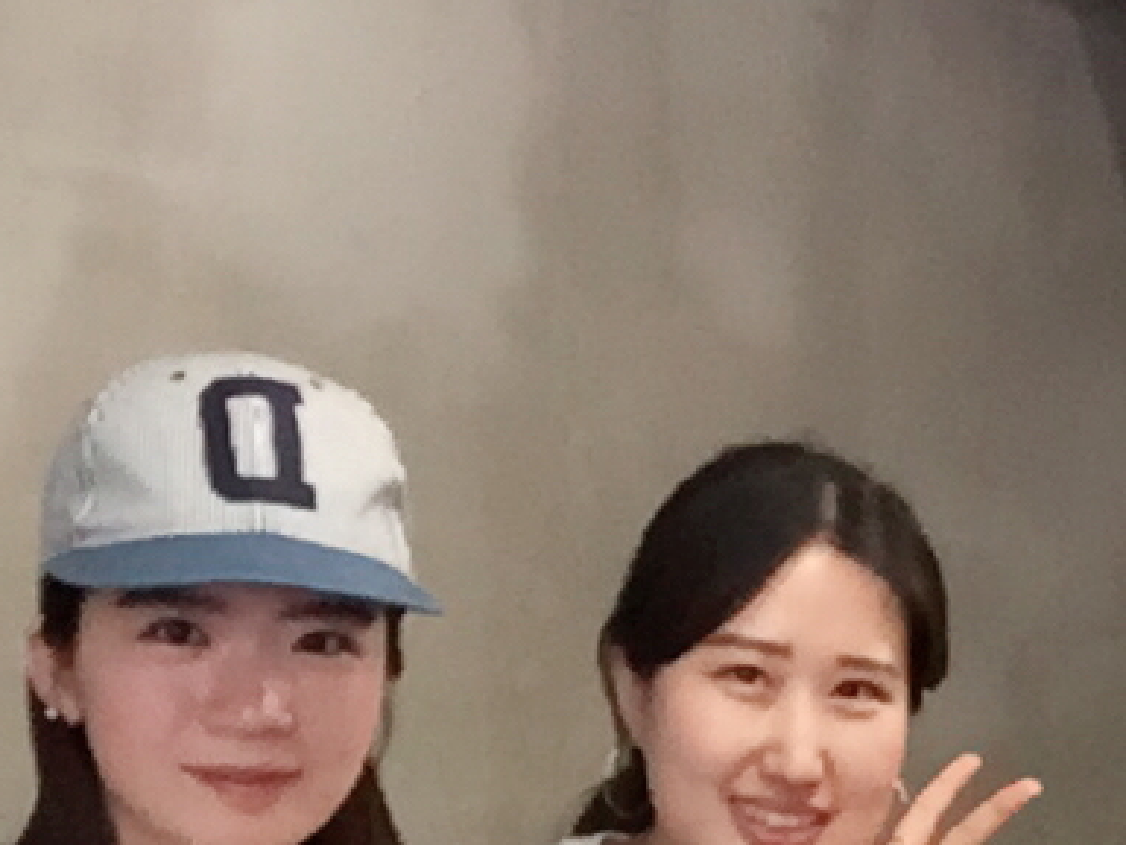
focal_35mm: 103
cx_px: 904
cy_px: 1102
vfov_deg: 13.8
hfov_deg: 18.9
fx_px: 3351
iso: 250
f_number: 2.2
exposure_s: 1/30
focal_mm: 2.65
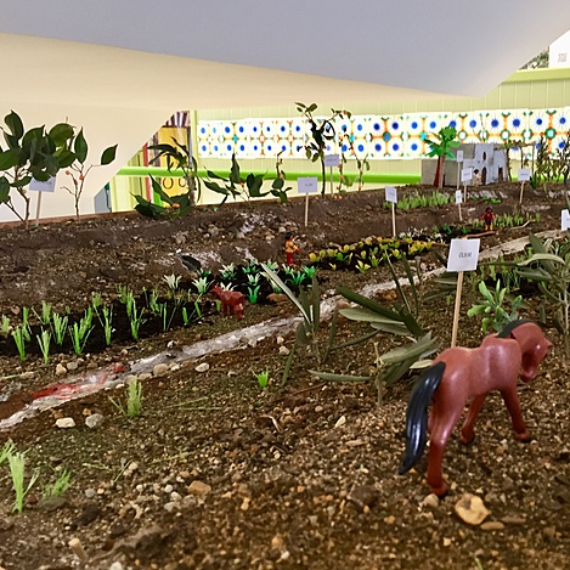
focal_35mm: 35
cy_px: 281
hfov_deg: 46.4
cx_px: 383
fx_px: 652
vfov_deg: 47.2
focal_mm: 4.15
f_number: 2.2
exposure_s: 1/33
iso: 80
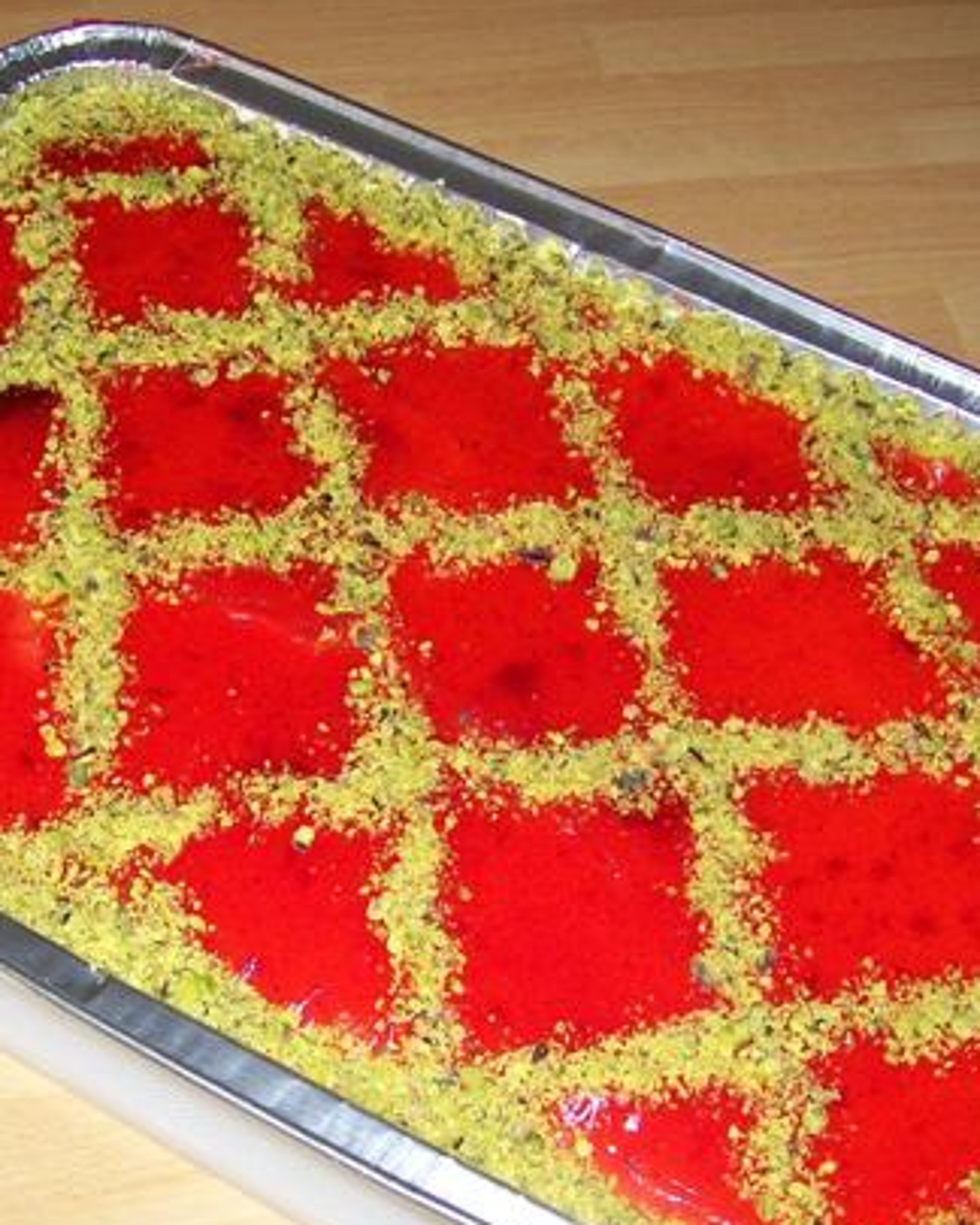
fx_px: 2067
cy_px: 726
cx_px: 399
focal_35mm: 57
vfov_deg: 32.9
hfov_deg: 26.6
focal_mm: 6.1
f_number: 2.7
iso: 160
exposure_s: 1/60
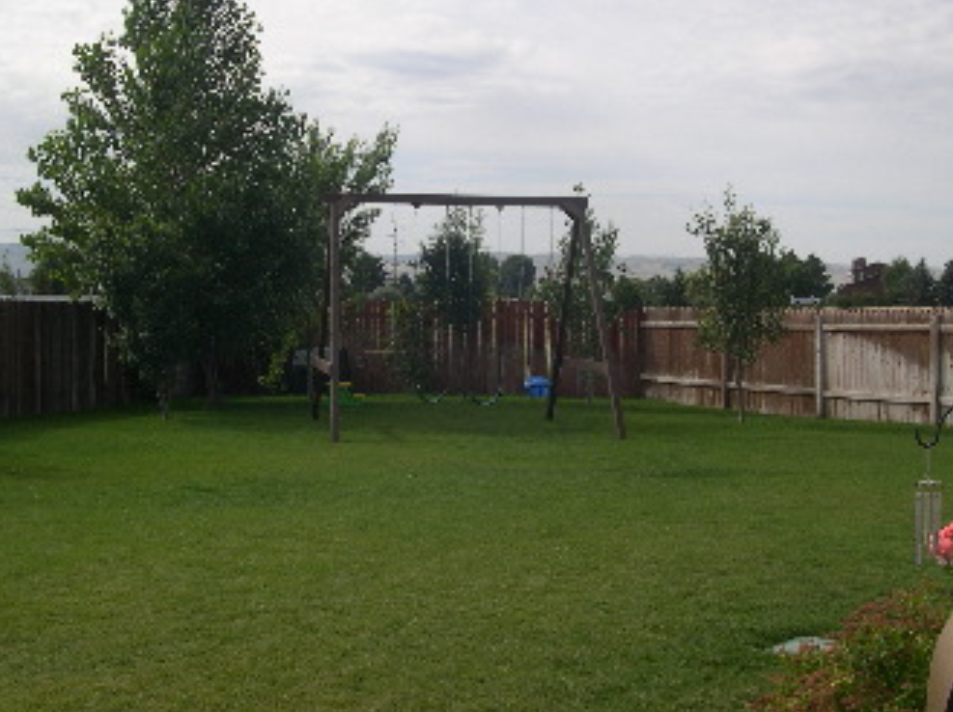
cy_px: 250
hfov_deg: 36.8
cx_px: 403
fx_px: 1430
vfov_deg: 27.8
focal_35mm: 52
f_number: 7.6
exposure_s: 1/203
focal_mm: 8
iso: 100
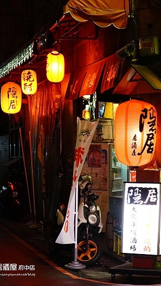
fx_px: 674
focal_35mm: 89
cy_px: 144
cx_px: 181
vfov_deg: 23.9
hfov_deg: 13.3
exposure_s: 1/60
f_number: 5
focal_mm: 56
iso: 3200
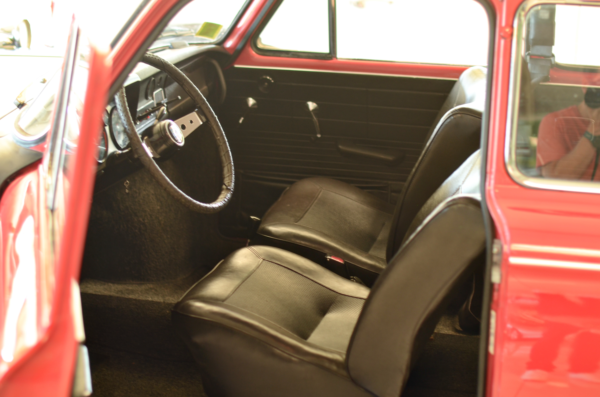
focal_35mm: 75
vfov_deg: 18.1
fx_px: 1247
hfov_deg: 27.0
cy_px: 198
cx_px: 300
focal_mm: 50
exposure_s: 1/30
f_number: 2
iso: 160
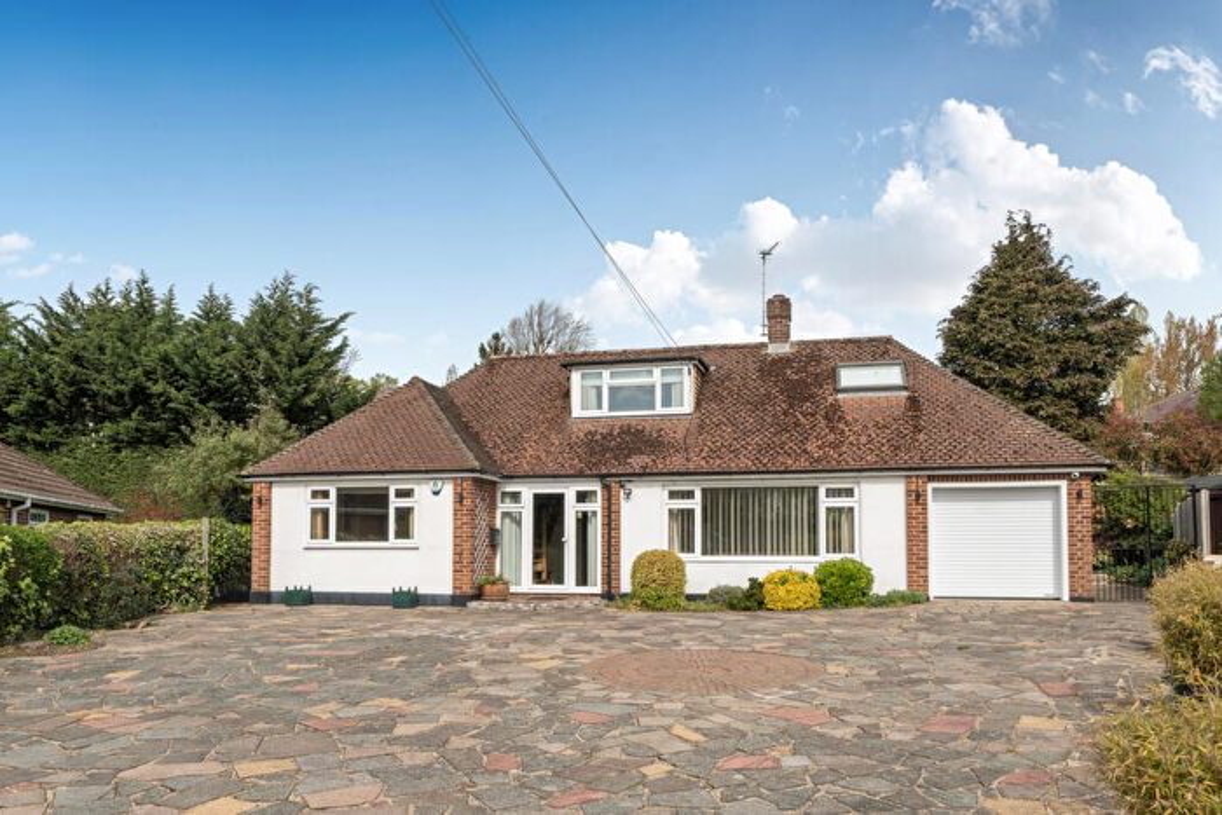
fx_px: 849
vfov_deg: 51.3
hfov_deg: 71.5
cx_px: 611
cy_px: 408
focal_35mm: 25
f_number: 8
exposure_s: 1/400
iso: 400
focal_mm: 17
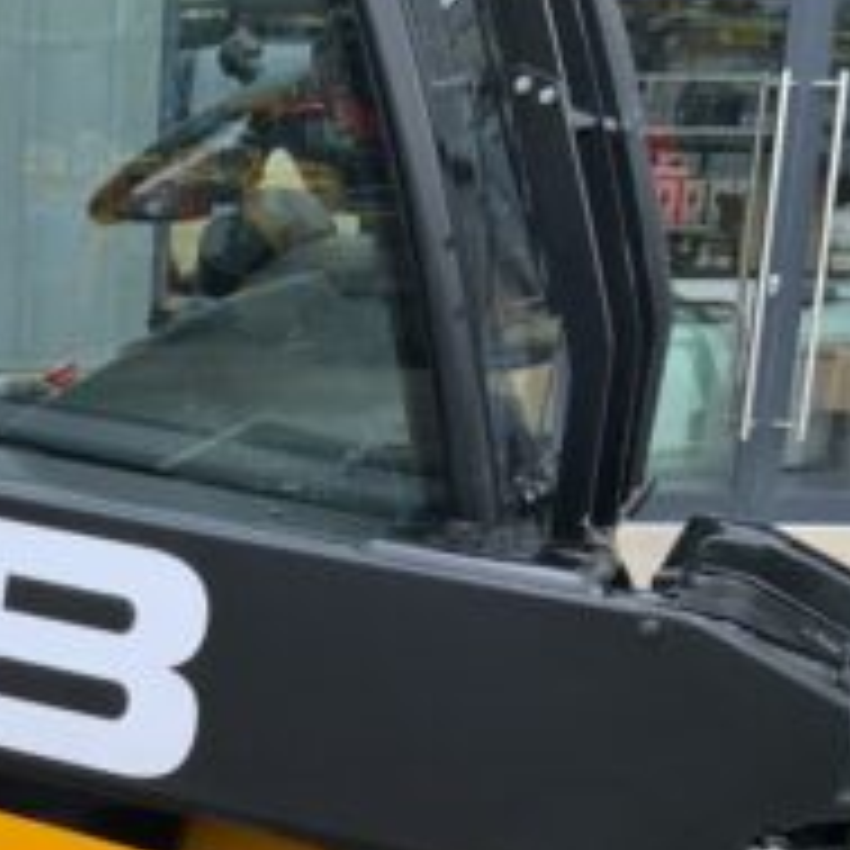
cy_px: 944
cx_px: -108
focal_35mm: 87
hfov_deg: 19.1
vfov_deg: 19.1
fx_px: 2417
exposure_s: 1/119
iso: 64
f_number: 1.8
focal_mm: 3
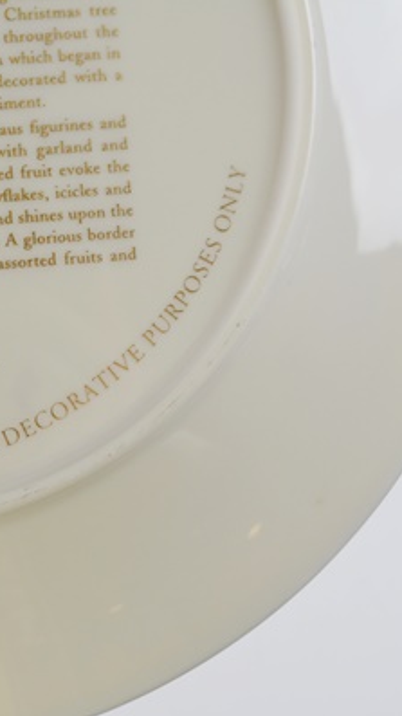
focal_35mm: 57
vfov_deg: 36.6
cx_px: -103
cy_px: 359
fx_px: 1081
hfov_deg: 19.6
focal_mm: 24
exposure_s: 1/125
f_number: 5.6
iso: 220
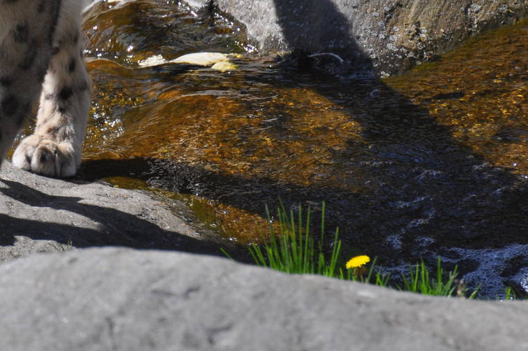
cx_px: 17
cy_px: -16
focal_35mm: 944
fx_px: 13830
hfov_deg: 2.2
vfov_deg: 1.5
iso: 200
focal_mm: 300
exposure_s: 1/640
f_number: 6.3
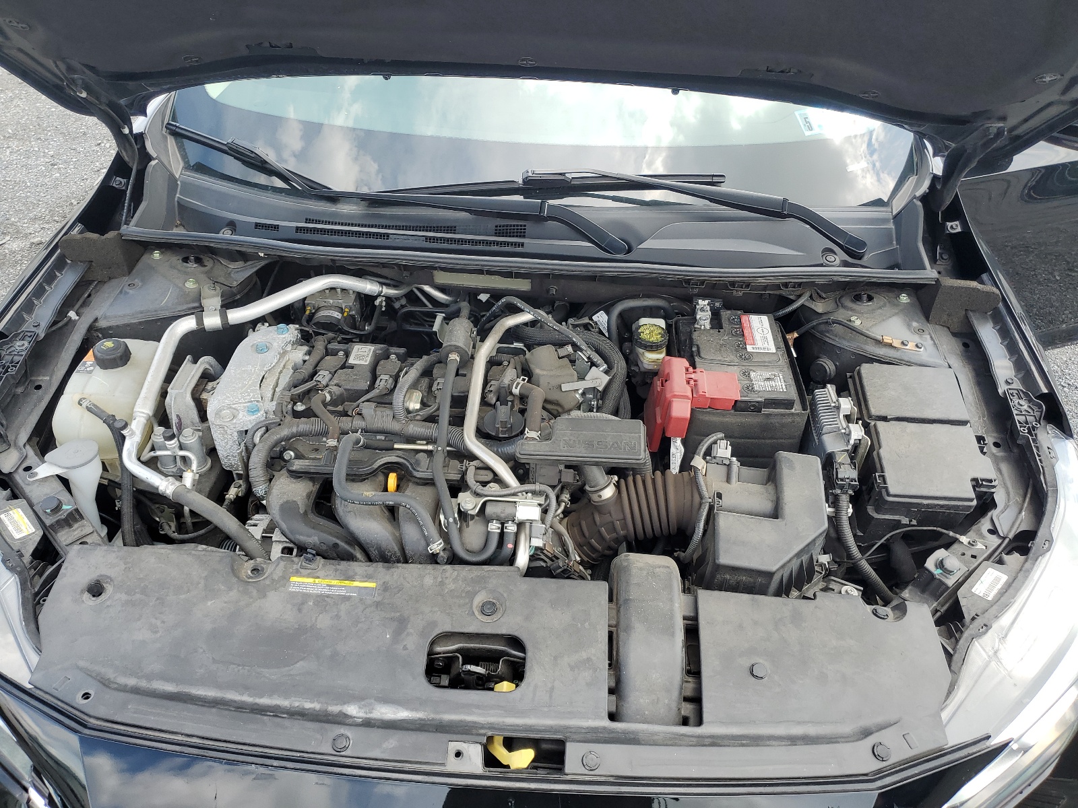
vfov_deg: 53.1
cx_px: 539
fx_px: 810
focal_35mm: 26
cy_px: 404
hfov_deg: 67.3
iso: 50
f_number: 1.5
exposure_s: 1/526
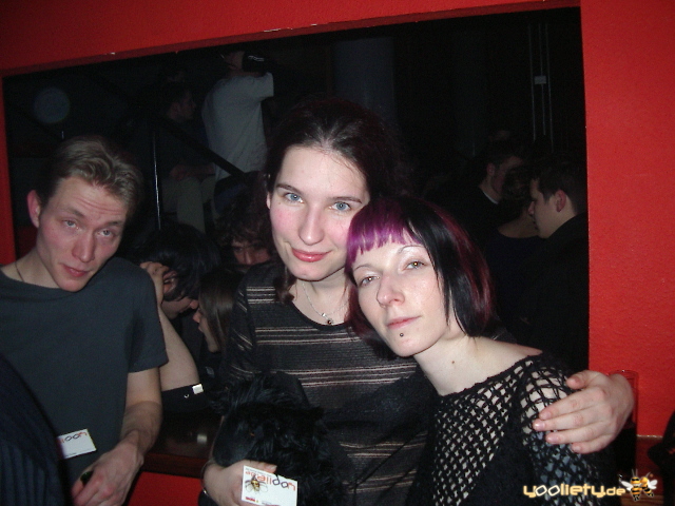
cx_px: 338
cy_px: 253
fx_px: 741
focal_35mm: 38
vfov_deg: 37.7
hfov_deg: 49.0
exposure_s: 1/60
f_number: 2.6
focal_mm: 5.8
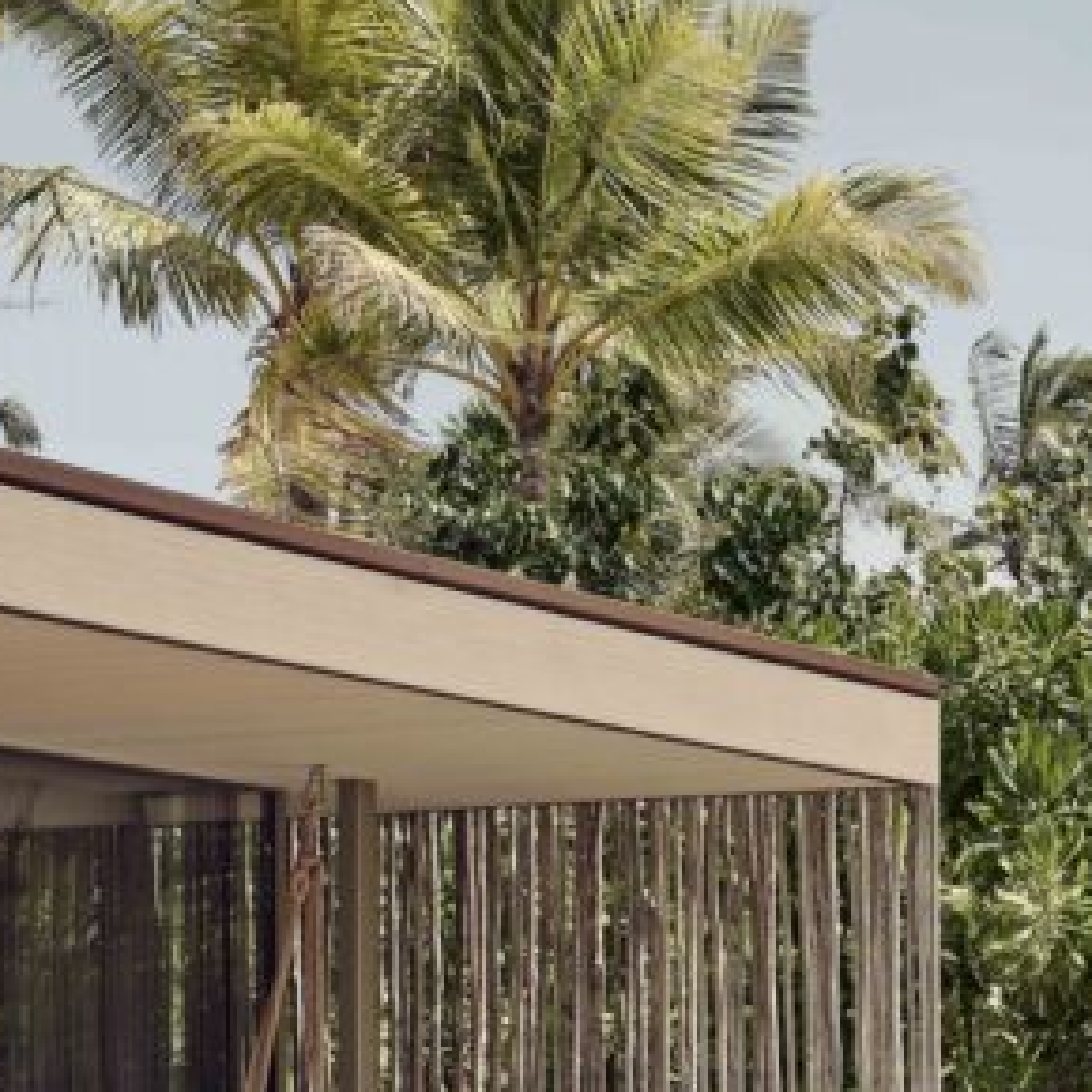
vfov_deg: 14.9
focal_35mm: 113
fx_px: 4033
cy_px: 1316
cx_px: 1341
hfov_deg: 14.9
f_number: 7.1
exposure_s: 1/400
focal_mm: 45
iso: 100
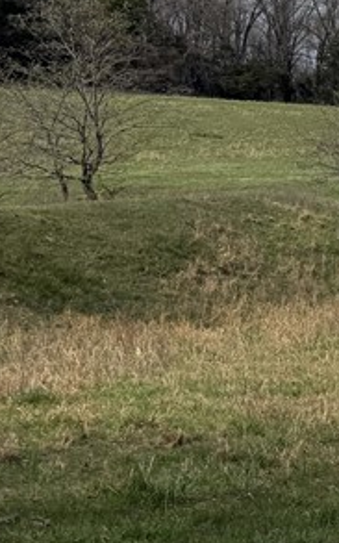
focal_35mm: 89
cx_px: 850
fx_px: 1316
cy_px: 83
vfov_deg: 22.9
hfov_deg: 11.6
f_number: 1.78
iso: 80
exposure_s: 1/8130
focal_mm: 6.76
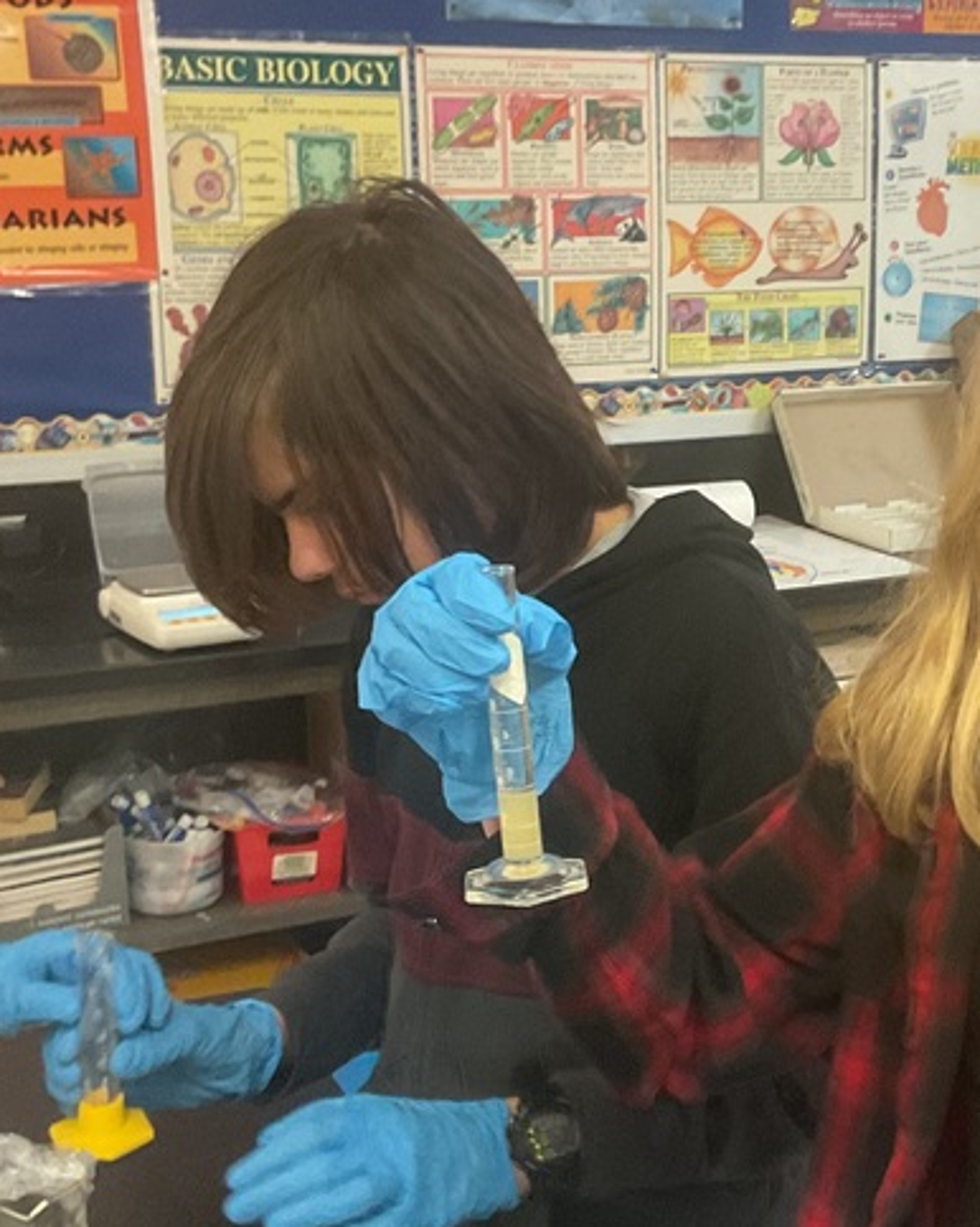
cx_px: 797
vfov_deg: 31.5
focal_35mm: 60
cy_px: 627
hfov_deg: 24.9
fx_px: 2177
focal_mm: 3
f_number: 1.8
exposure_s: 1/60
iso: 200
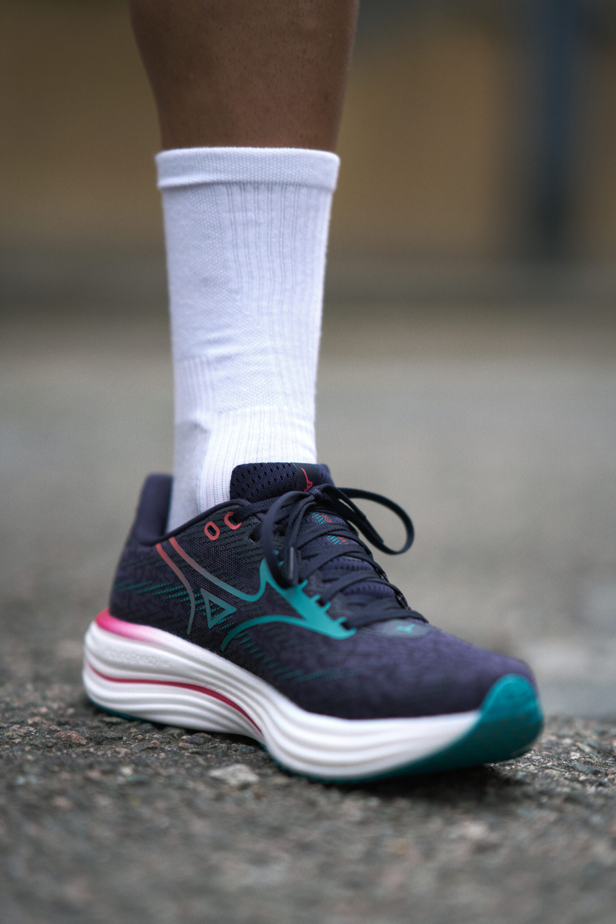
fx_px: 2181
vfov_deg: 23.9
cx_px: 308
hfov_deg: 16.1
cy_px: 462
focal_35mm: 85
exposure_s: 1/2500
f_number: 1.4
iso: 200
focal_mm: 85
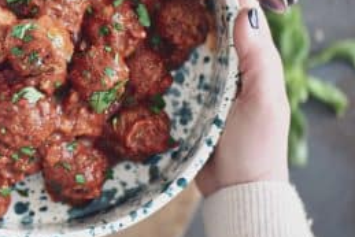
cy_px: 40
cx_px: 18
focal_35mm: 227
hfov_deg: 9.0
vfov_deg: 6.1
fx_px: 2240
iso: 800
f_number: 3
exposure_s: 1/125
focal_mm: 105
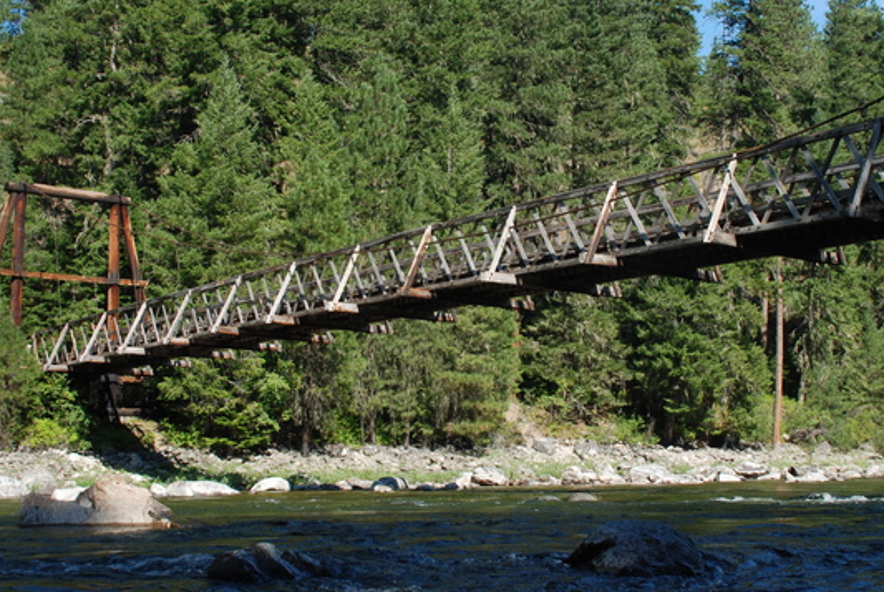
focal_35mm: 54
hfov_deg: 36.7
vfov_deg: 25.1
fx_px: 1328
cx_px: 524
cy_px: 296
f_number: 7.1
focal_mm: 24
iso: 250
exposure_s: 1/100
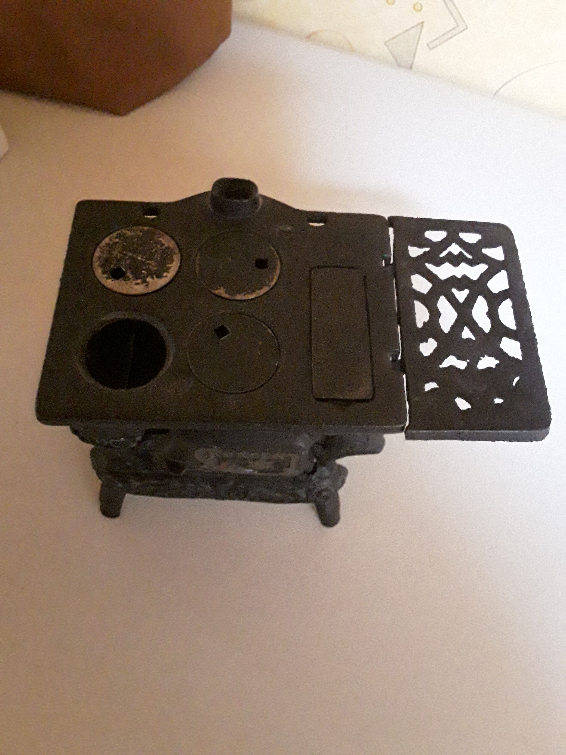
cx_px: 283
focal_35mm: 27
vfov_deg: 65.3
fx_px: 589
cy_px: 378
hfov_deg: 51.4
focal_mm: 2.91
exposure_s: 1/17
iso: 2000
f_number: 1.9
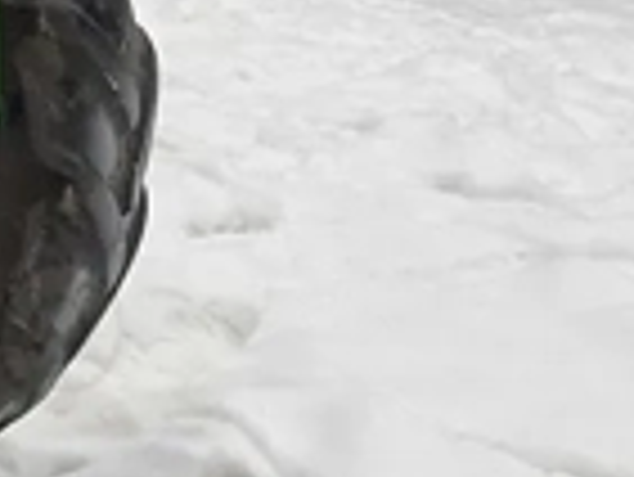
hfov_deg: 10.4
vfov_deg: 8.7
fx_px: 2988
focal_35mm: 163
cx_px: -890
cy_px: -450
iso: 50
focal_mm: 5.54
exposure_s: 1/223
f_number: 1.8
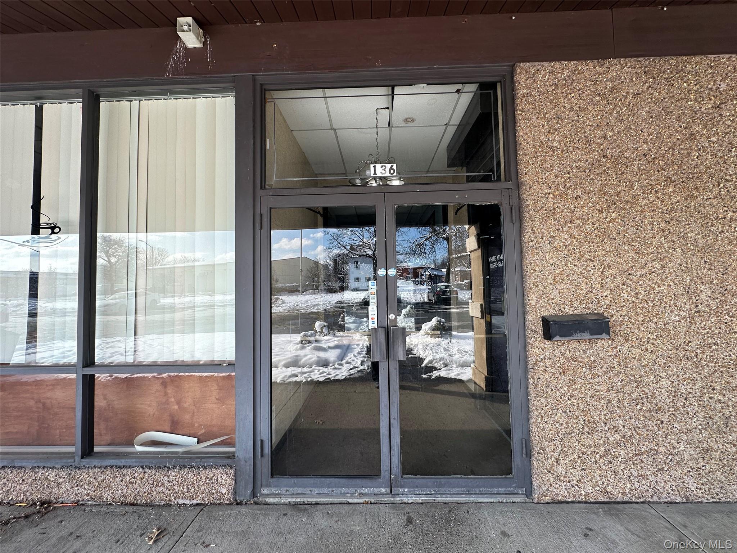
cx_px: 368
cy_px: 276
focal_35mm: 14
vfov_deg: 85.7
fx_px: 298
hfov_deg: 102.1
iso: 40
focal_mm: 2.22
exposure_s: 1/300
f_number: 2.2
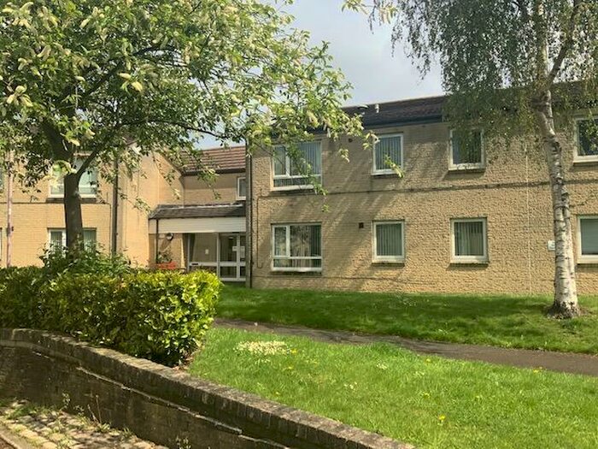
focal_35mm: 29
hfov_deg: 61.7
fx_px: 501
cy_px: 224
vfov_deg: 48.2
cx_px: 299
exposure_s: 1/1675
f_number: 1.8
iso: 16
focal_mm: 3
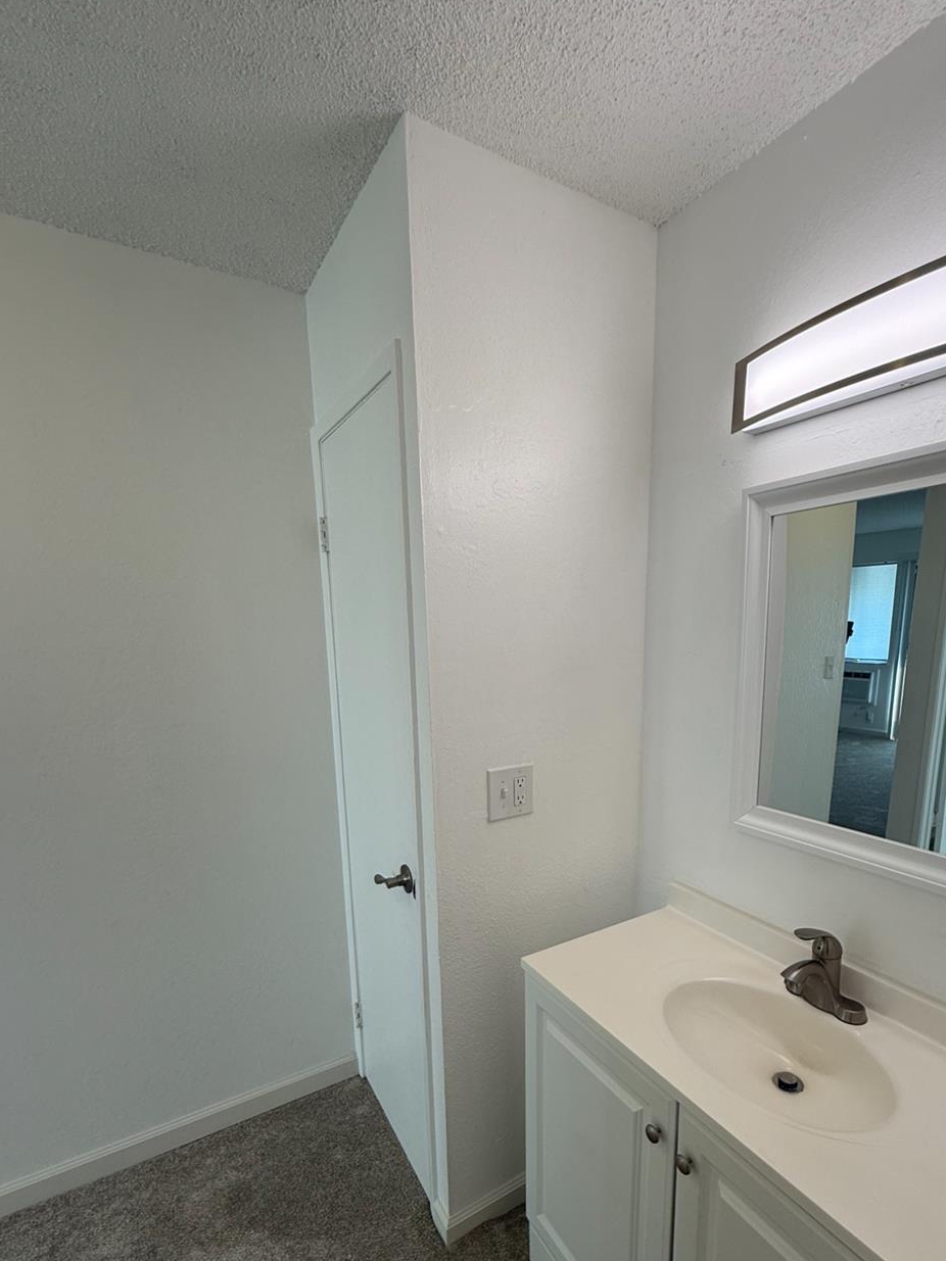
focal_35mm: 17
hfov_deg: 74.5
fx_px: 620
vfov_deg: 89.9
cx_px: 525
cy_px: 754
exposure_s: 1/144
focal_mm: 2.22
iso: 50
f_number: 2.2
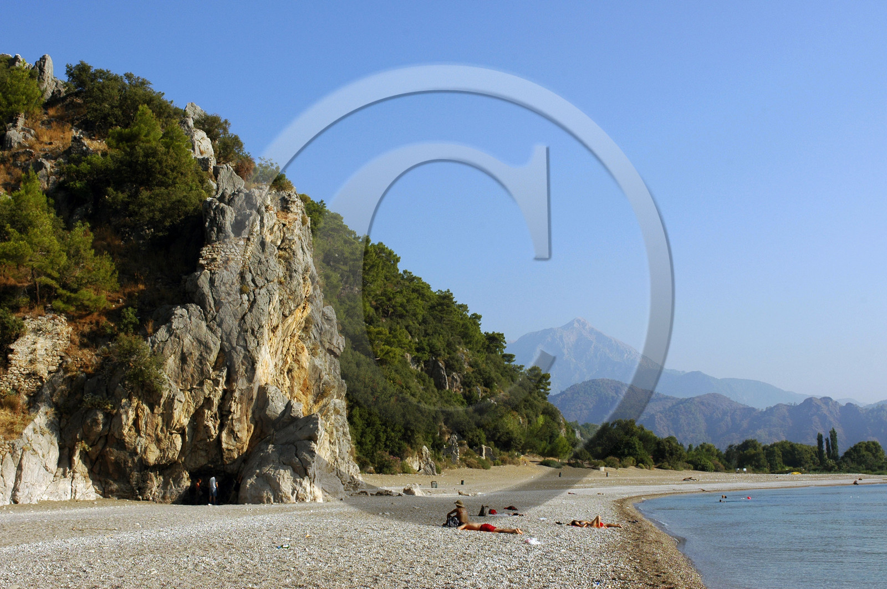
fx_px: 1034
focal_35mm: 42
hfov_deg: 46.4
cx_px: 444
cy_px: 294
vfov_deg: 31.8
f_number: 10
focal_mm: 28
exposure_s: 1/400
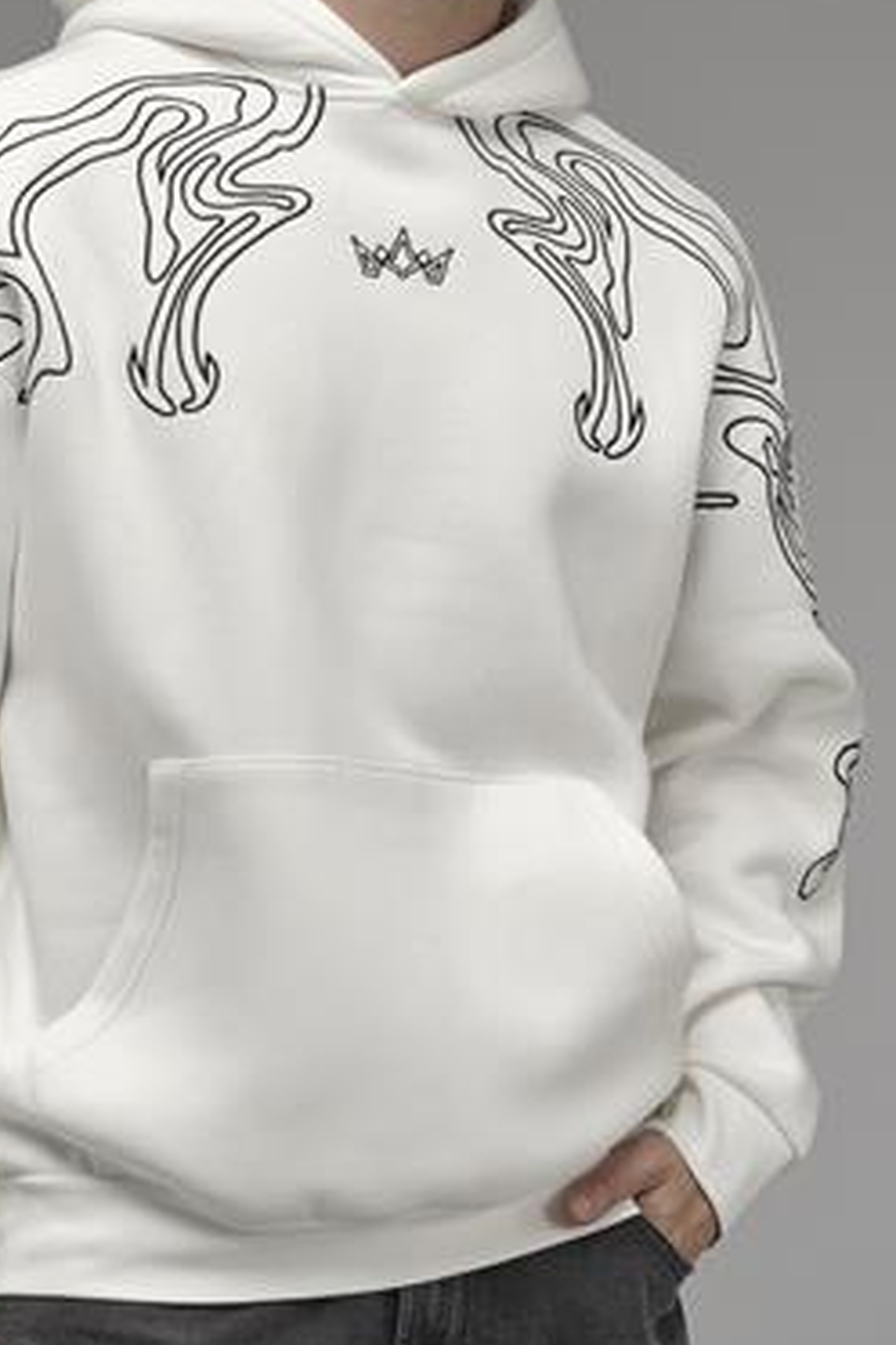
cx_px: 267
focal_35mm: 121
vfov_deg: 16.9
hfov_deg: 11.3
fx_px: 4517
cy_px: 452
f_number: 7.1
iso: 64
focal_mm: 50
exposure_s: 1/125
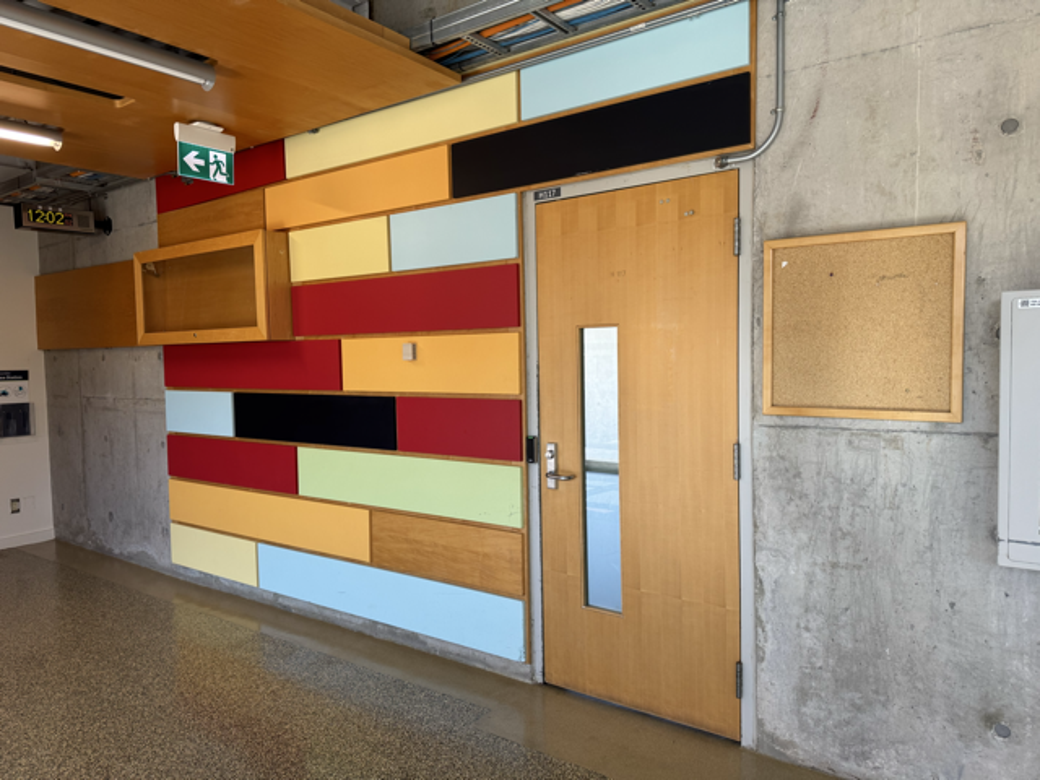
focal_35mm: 24
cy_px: 390
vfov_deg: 56.8
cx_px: 520
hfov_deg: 71.6
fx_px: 721
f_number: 1.78
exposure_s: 1/121
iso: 100
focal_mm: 6.76
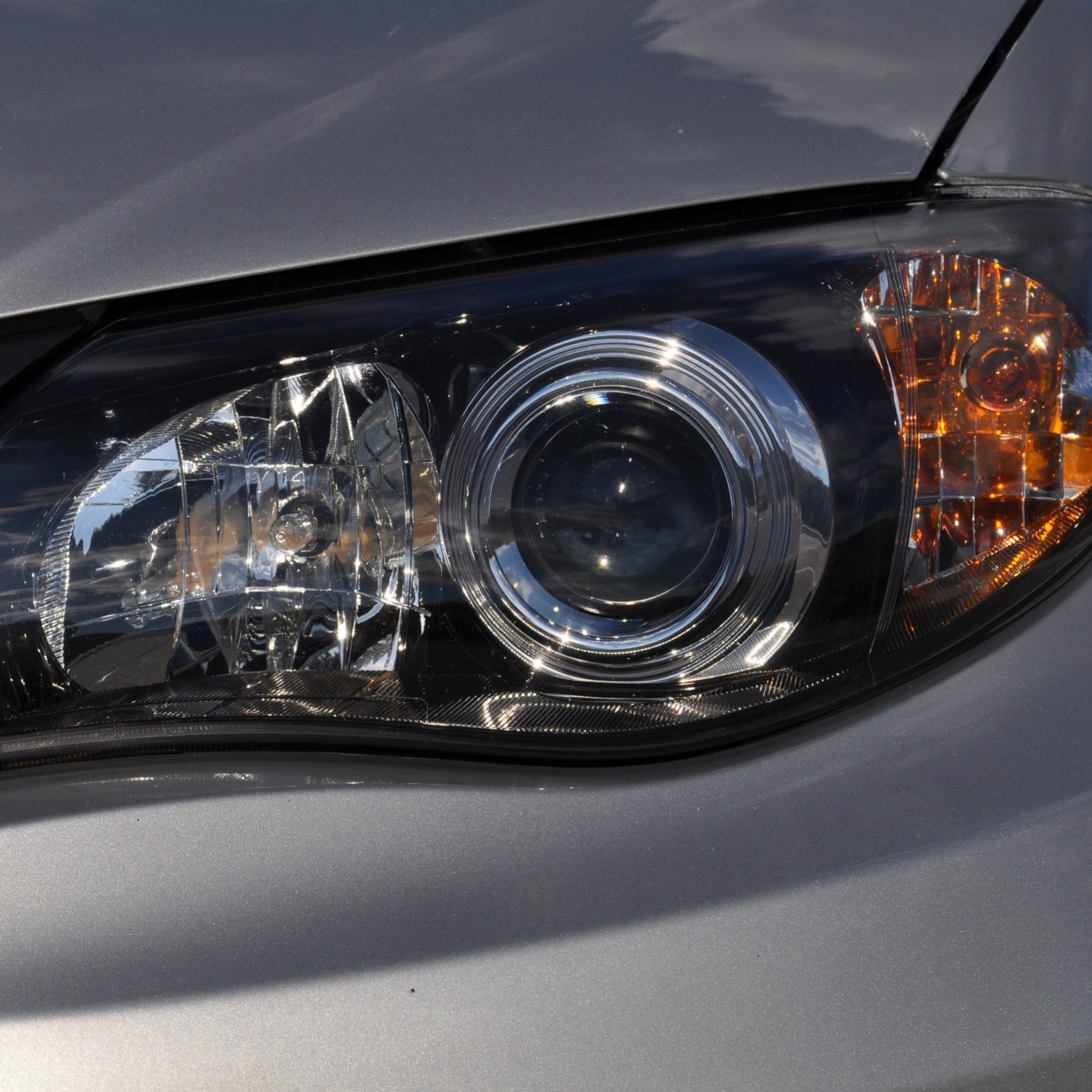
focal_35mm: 89
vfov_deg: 19.5
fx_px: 3176
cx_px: 394
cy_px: 545
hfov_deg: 19.5
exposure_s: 1/640
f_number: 13
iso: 200
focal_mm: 46
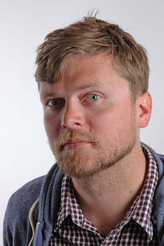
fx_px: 718
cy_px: 123
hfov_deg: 13.0
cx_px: 82
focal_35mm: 105
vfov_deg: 19.5
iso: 200
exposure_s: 1/250
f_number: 13
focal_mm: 70
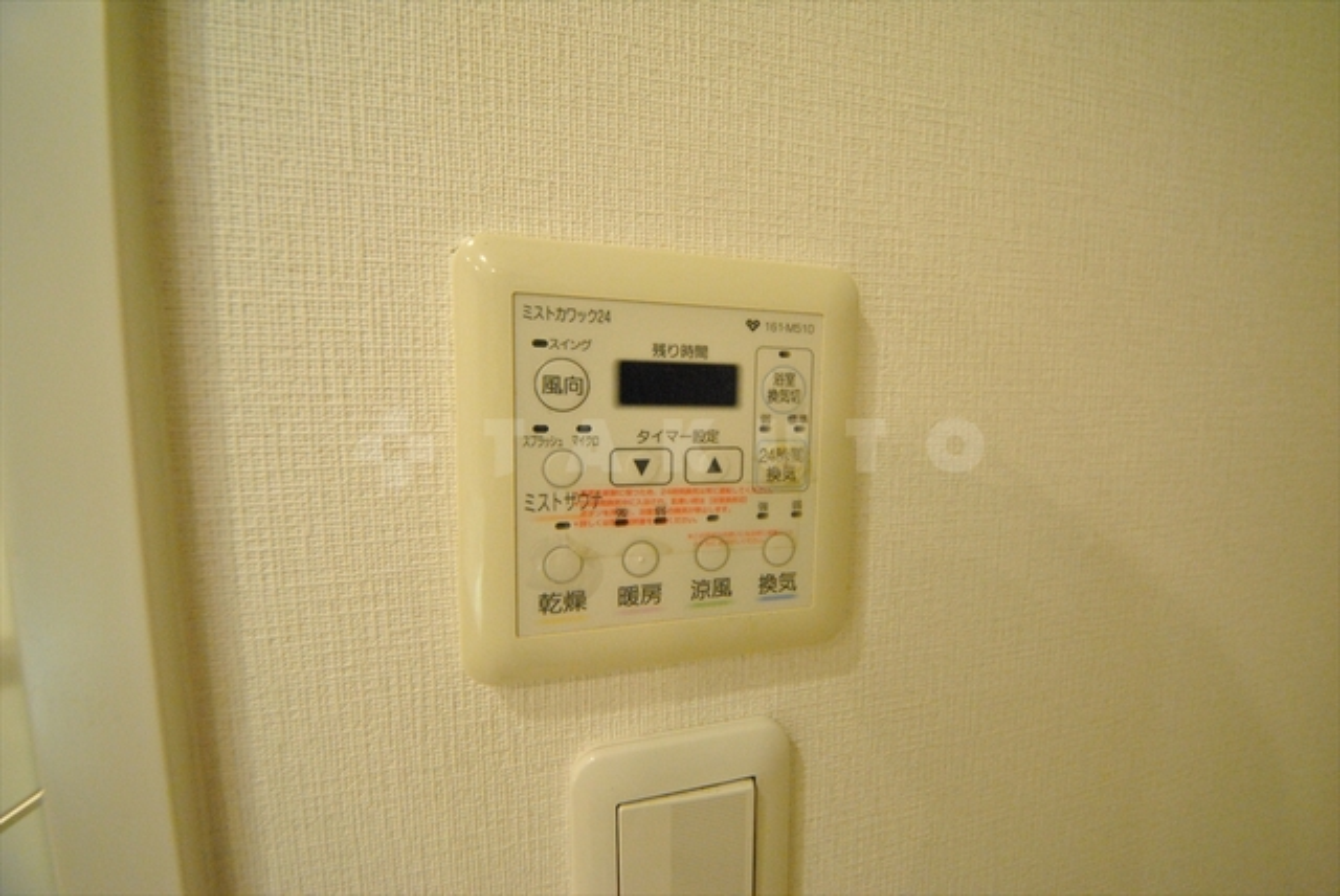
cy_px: 448
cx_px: 670
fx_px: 447
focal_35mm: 12
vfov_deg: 90.1
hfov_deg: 112.6
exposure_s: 1/50
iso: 1600
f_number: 4.5
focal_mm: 8
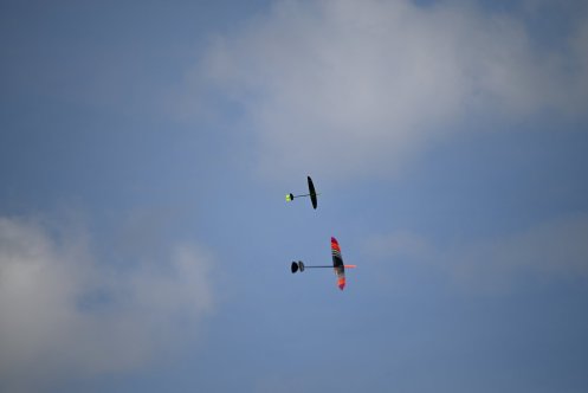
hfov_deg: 5.2
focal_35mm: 400
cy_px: 196
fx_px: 6537
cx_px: 294
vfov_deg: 3.4
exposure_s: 1/2500
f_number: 7.1
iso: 320
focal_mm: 400
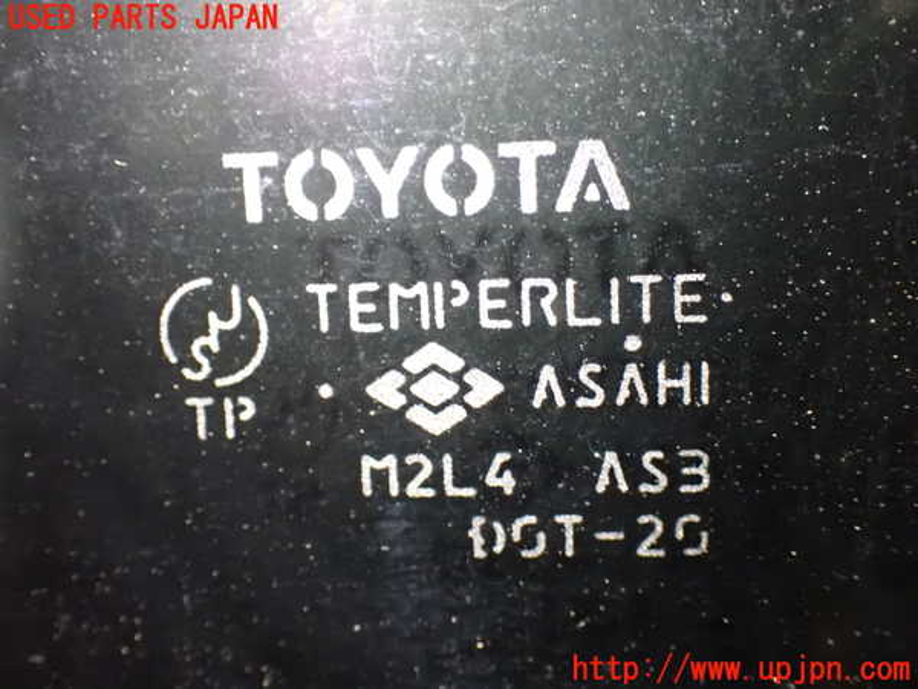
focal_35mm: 44
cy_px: 344
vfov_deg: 32.9
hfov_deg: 42.9
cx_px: 459
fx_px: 1167
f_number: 2.9
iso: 1600
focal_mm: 7.84
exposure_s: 1/25
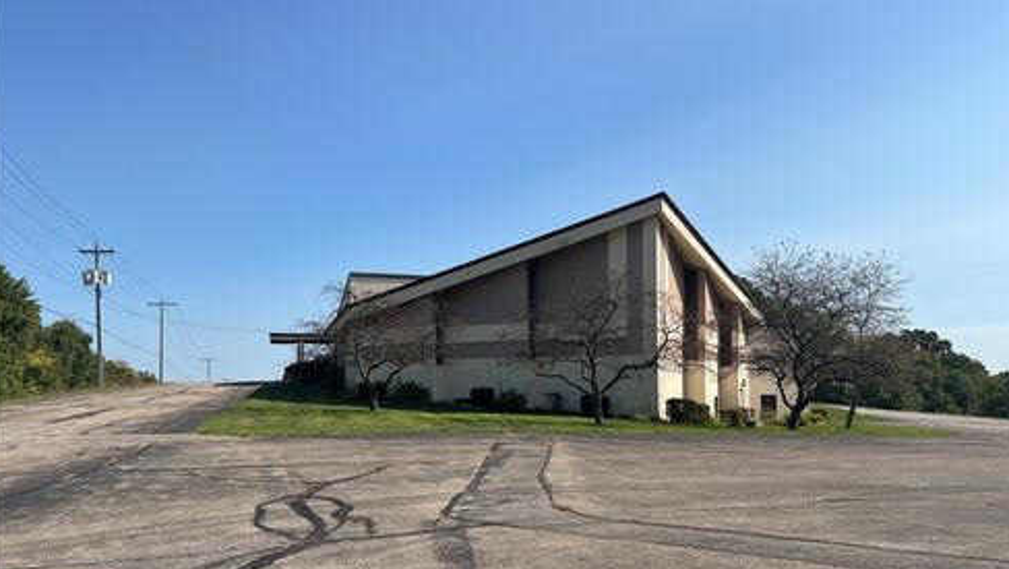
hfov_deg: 66.0
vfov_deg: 40.0
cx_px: 507
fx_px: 776
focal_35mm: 29
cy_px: 351
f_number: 1.5
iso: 50
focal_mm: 5.7
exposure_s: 1/5319
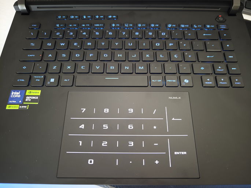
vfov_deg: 58.8
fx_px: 167
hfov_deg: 74.0
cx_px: 126
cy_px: 94
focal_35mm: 23
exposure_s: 1/33.3
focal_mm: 8.72
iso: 1600
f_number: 1.63
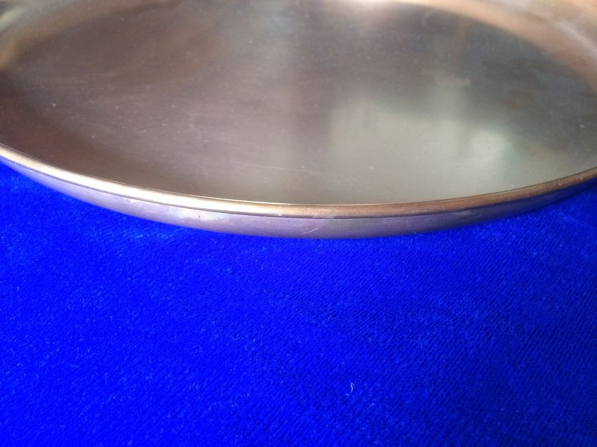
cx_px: 298
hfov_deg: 60.0
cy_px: 224
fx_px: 517
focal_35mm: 30
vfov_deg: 46.8
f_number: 2.2
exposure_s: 1/24
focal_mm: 4.12
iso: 320
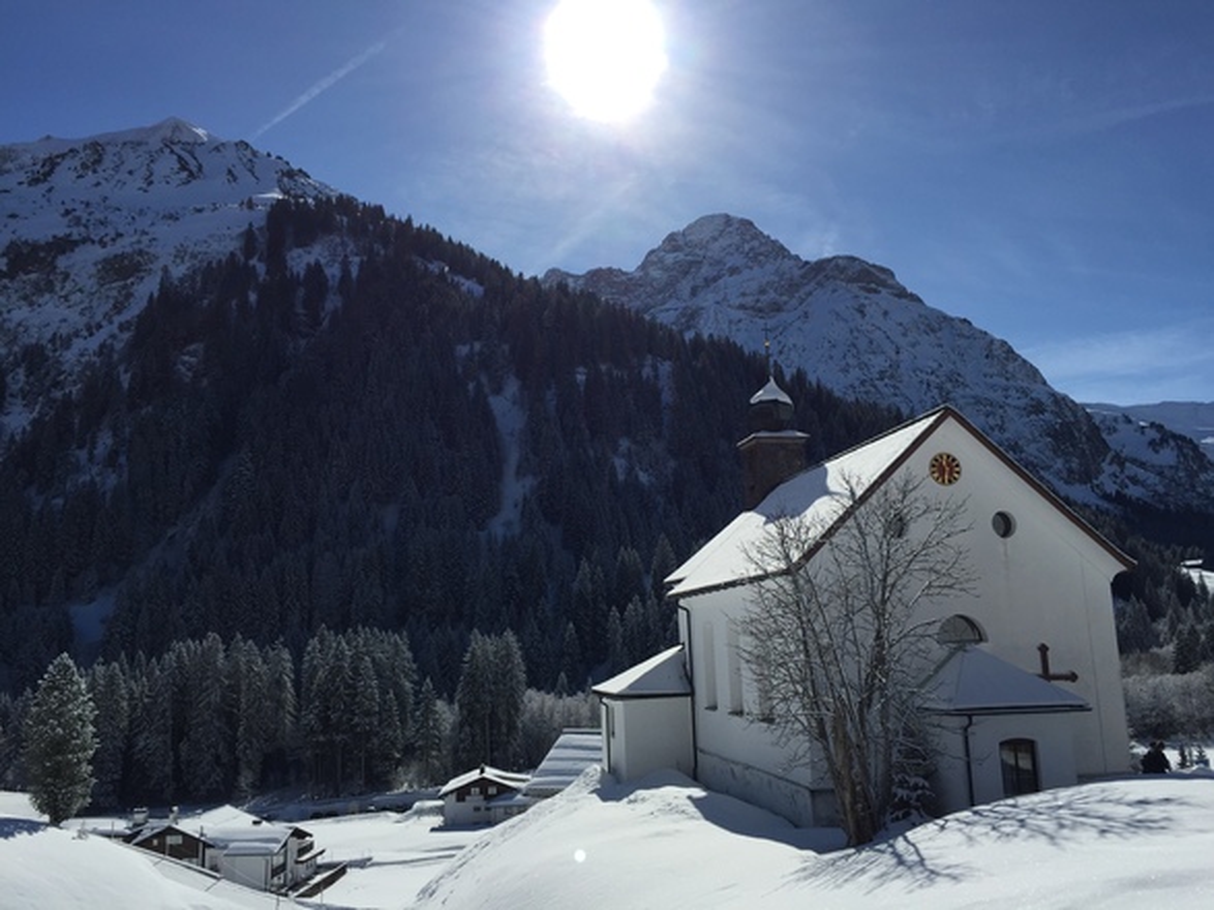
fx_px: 1017
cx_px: 607
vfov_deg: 48.2
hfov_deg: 61.7
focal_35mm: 29
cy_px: 455
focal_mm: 4.15
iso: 32
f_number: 2.2
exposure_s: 1/5650
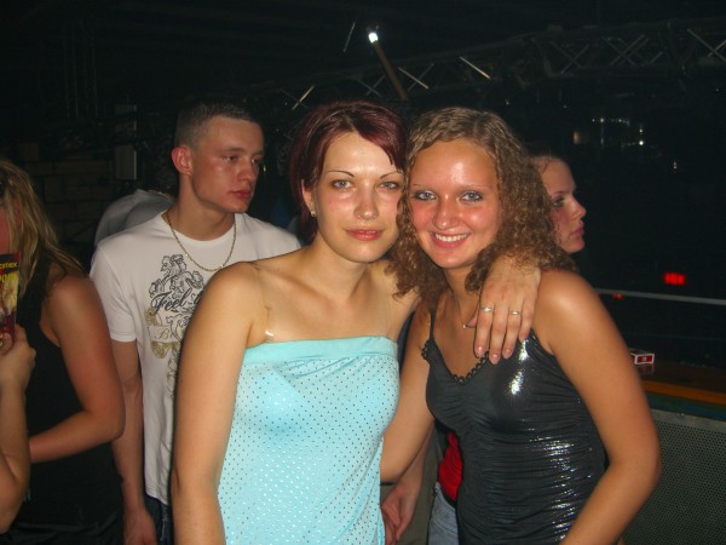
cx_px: 363
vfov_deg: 37.7
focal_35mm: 38
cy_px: 272
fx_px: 797
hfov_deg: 49.0
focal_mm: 7.9
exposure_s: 1/60
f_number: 2.8
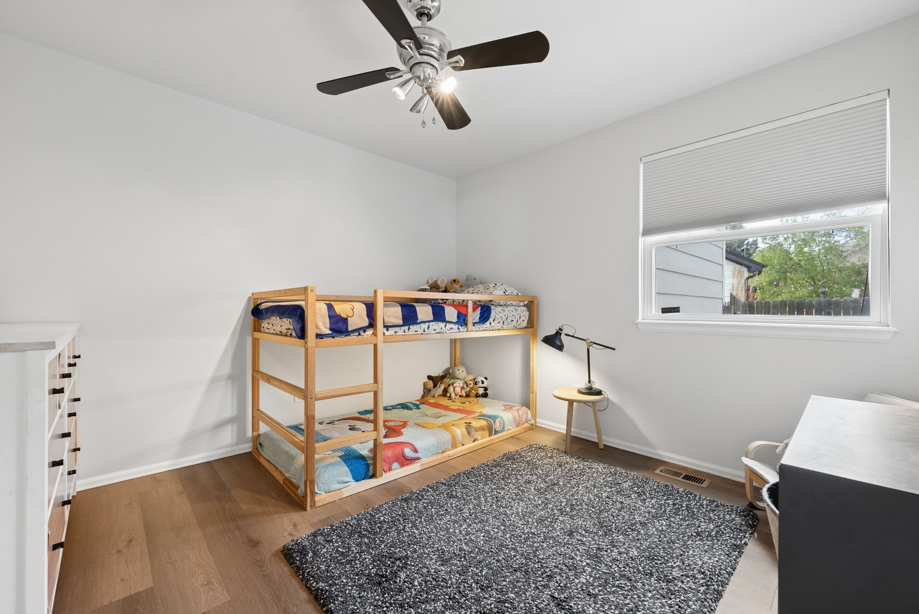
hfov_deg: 100.4
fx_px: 383
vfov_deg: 77.4
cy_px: 307
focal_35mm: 15
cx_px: 460
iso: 640
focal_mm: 15
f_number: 8
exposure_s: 1/13
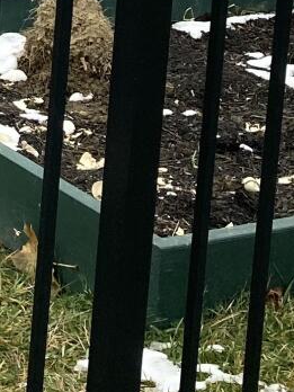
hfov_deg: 8.5
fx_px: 1823
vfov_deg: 11.6
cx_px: -382
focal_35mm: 161
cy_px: -259
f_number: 1.8
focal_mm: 3.99
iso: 40
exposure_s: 1/121
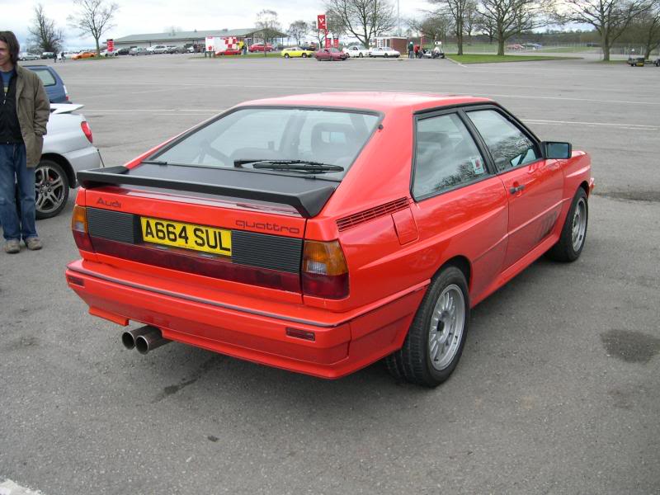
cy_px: 248
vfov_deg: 37.7
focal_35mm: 38
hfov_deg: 49.0
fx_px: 725
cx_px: 330
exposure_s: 1/183
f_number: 2.8
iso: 100
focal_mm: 8
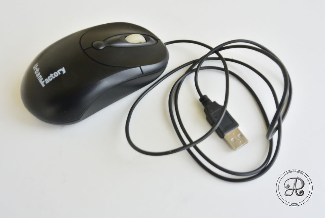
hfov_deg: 63.6
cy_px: 109
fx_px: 262
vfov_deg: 45.1
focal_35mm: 29
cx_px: 162
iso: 400
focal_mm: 11
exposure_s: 1/10
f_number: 11
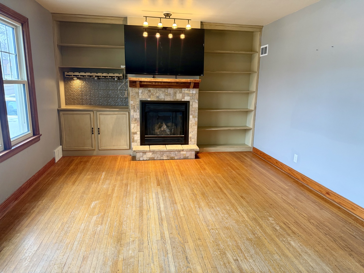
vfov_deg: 56.8
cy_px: 136
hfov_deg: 71.6
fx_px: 252
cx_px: 182
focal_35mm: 24
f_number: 1.78
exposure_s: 1/60
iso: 250
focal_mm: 6.76
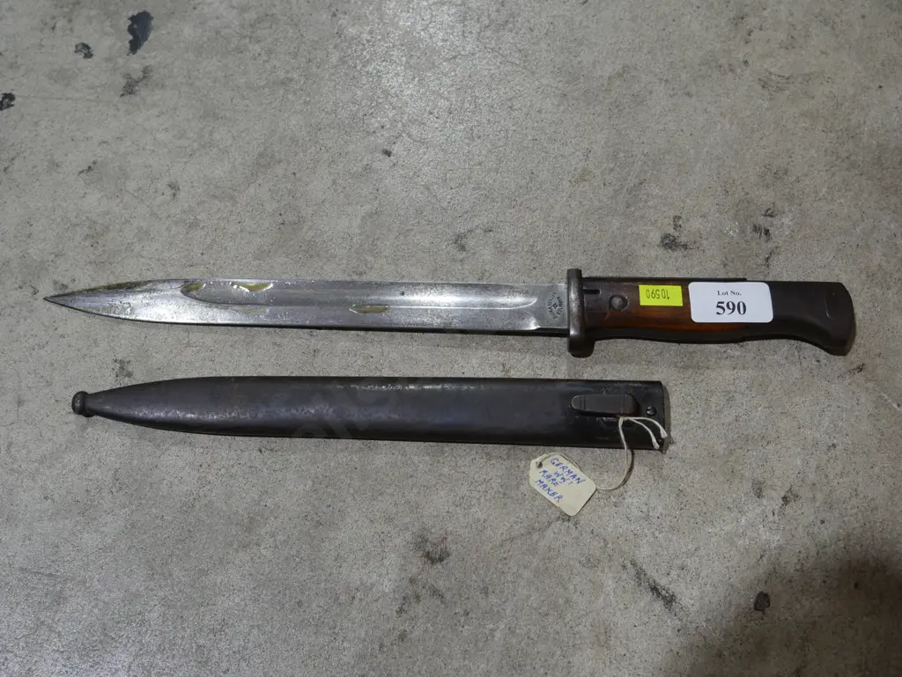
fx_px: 1095
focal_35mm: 42
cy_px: 338
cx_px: 451
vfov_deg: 34.4
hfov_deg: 44.8
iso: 250
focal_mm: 21
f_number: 4.6
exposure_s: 1/60
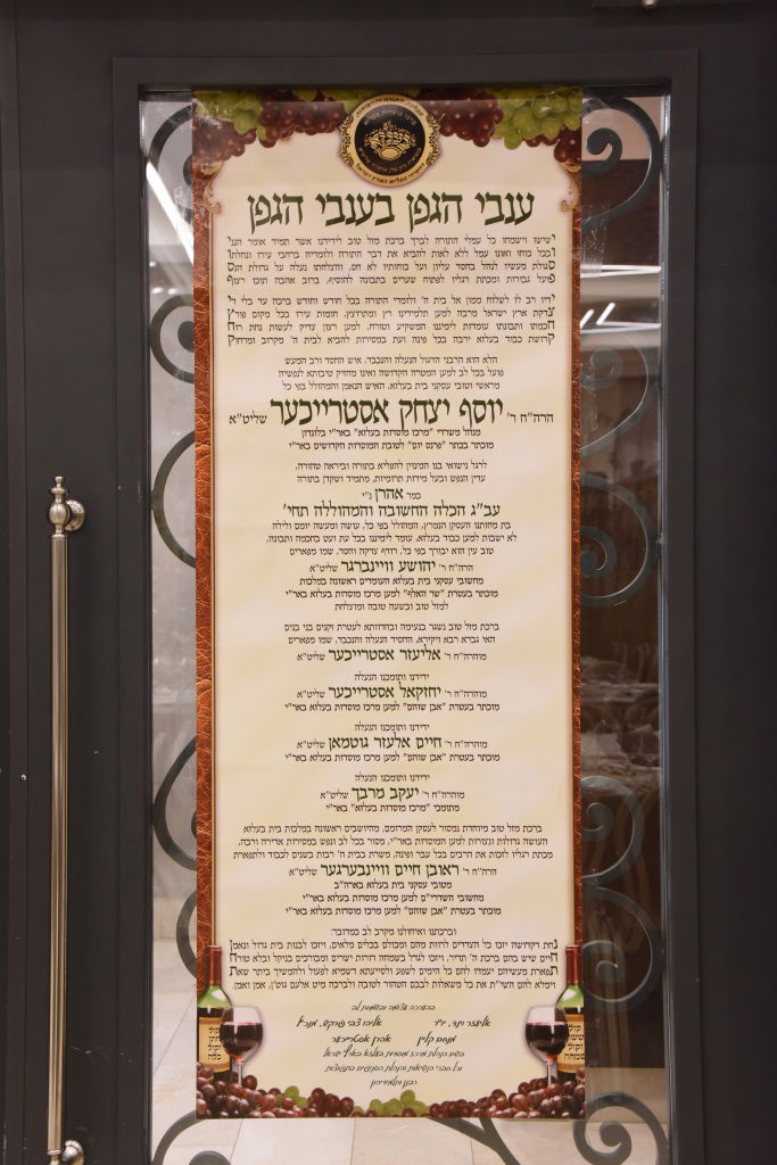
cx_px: 388
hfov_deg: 30.5
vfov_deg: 44.5
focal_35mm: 44
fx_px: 1424
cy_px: 582
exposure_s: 1/125
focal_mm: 44
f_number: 7.1
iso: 2500
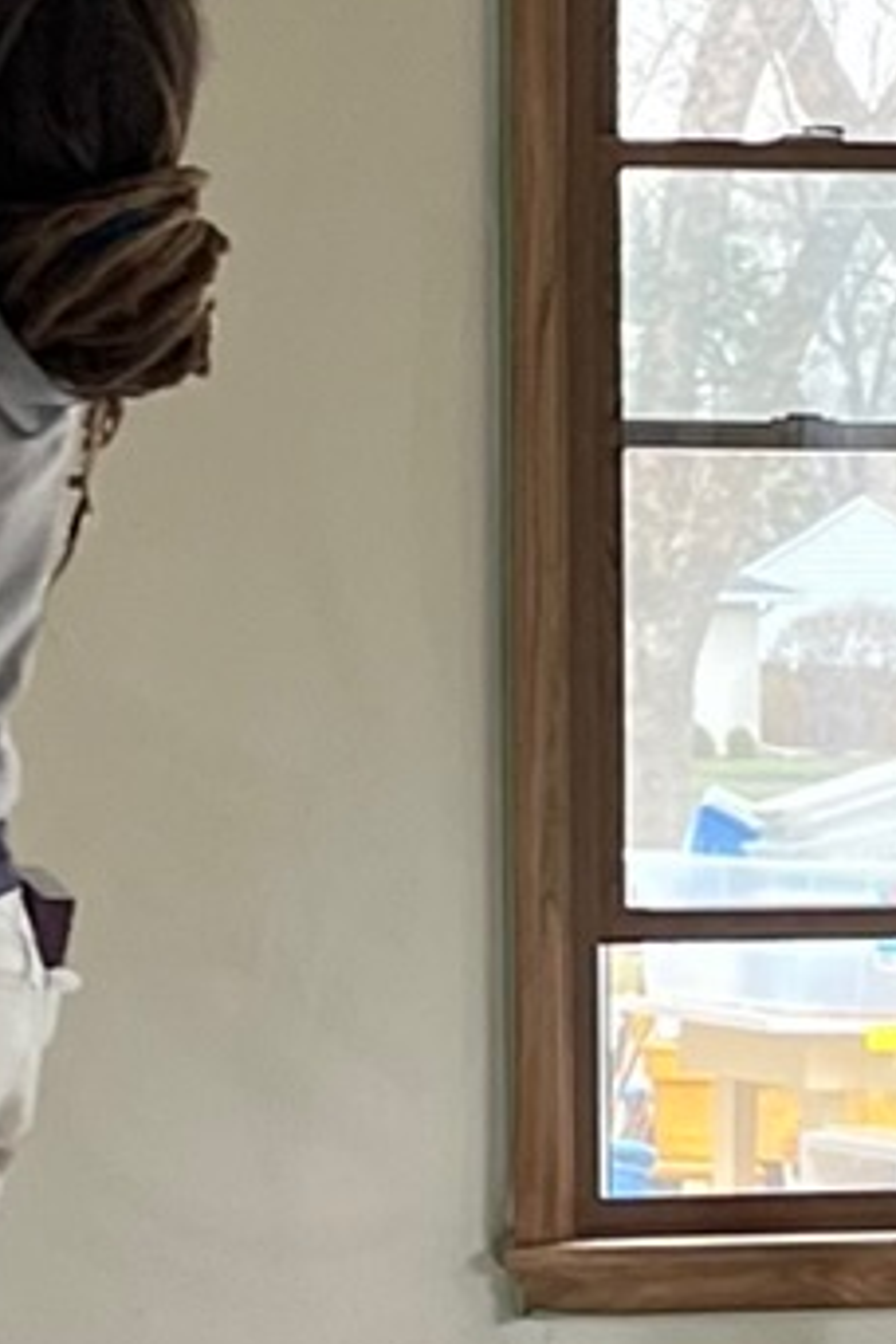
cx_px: 43
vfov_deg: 12.6
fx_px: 6048
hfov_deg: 8.4
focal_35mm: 162
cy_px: 303
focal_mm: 5.1
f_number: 1.6
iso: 100
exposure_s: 1/120
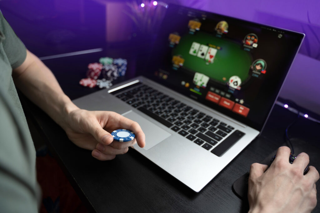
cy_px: 106
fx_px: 249
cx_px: 160
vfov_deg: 46.4
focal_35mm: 28
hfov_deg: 65.5
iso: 320
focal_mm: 28
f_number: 2.8
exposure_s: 1/80
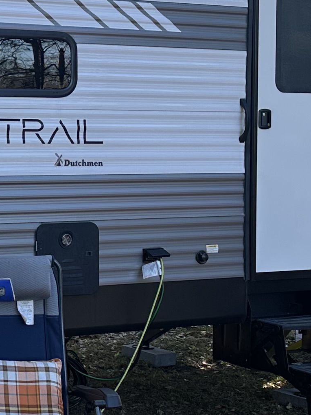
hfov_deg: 15.0
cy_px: 198
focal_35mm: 95
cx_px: -68
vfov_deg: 20.7
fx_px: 1138
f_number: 1.78
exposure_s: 1/535
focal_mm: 6.86
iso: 80
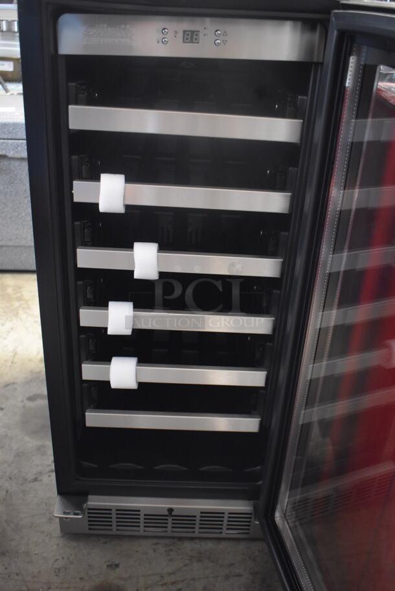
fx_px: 567
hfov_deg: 38.4
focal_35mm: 34
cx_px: 198
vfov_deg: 55.1
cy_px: 296
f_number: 3.8
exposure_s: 1/13
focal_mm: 23
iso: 3200
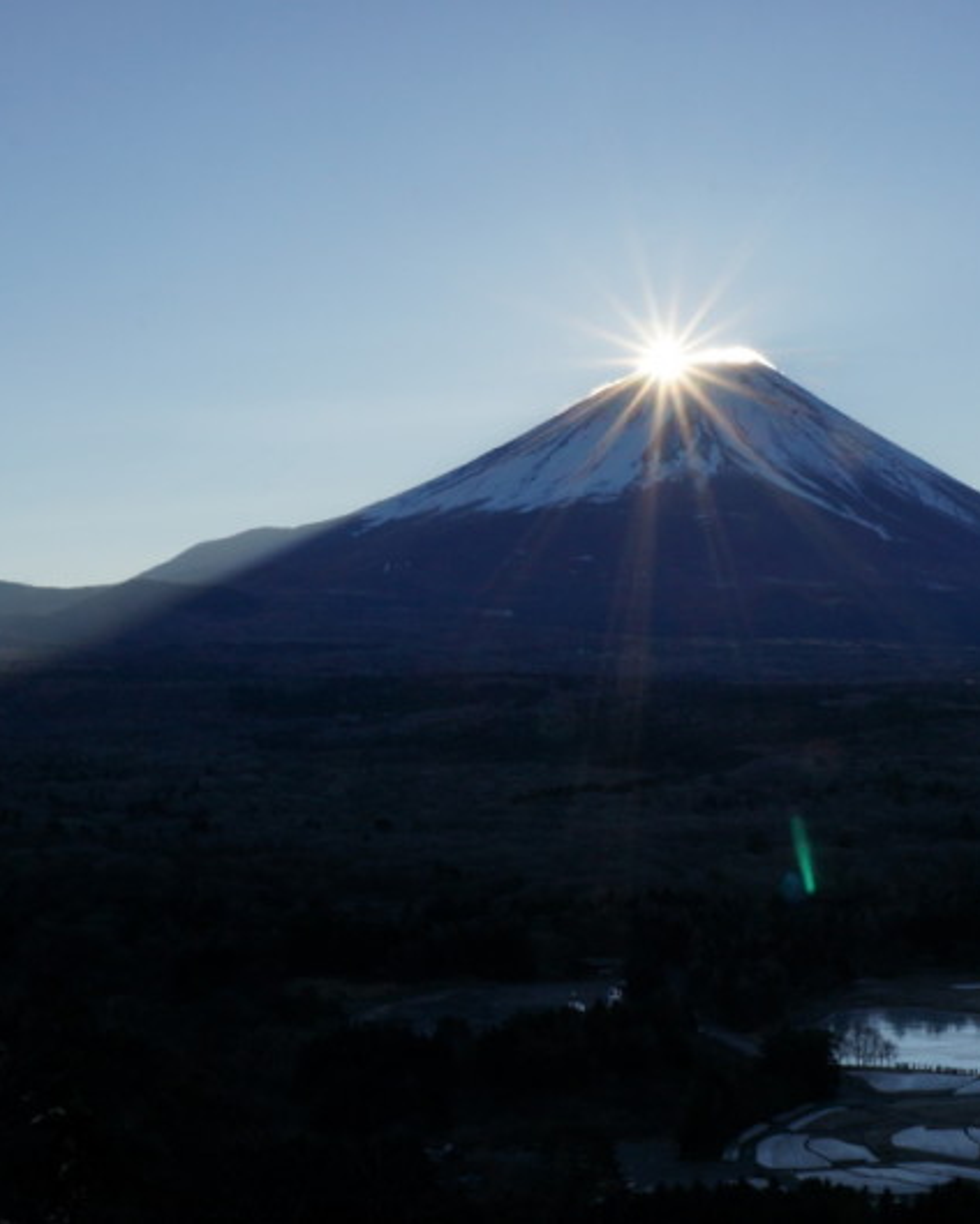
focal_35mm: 51
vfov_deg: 36.7
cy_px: 612
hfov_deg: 29.3
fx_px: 1849
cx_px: 717
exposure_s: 1/125
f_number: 25
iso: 200
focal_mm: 24
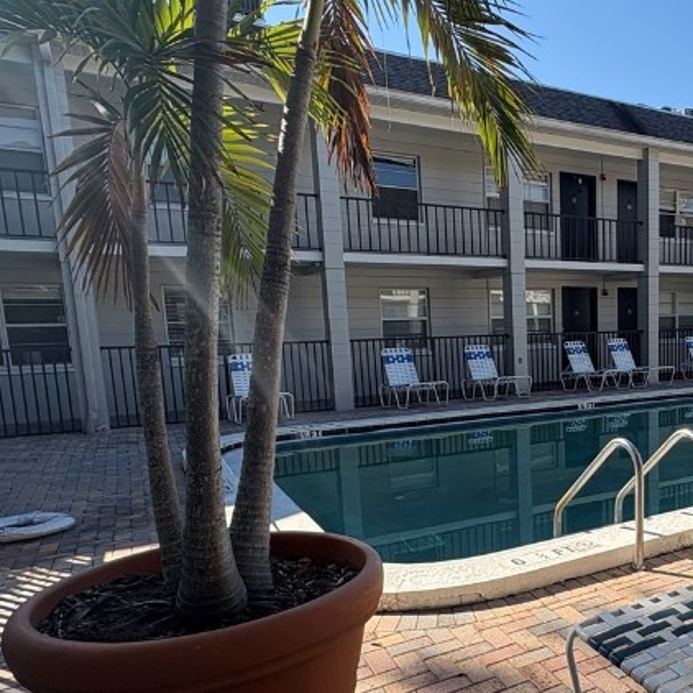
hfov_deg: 49.2
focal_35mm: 30
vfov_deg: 53.6
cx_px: 601
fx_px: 679
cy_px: 417
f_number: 2.2
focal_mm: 2.22
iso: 50
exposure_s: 1/879
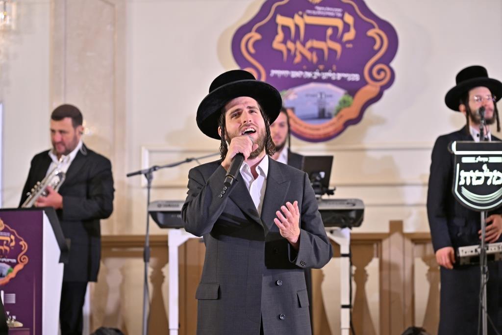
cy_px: 168
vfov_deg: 11.4
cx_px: 251
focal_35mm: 120
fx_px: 1673
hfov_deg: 17.1
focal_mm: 120
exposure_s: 1/200
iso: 640
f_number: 4
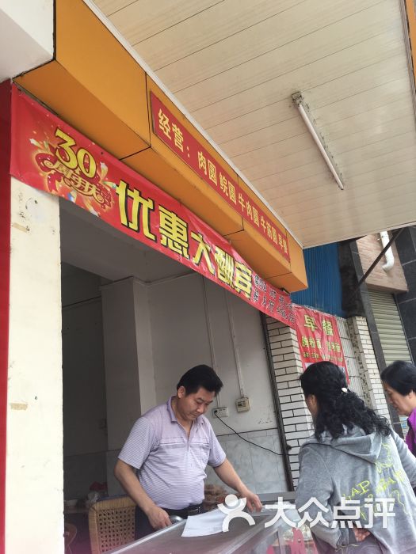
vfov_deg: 61.7
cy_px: 277
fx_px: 465
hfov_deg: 48.2
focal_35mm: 29
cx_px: 208
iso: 32
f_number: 2.2
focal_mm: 4.15
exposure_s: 1/100
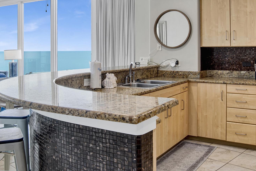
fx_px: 284
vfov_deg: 32.9
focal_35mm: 40
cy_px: 47
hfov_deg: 48.2
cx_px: 106
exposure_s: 1/13
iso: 200
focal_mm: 19
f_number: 11
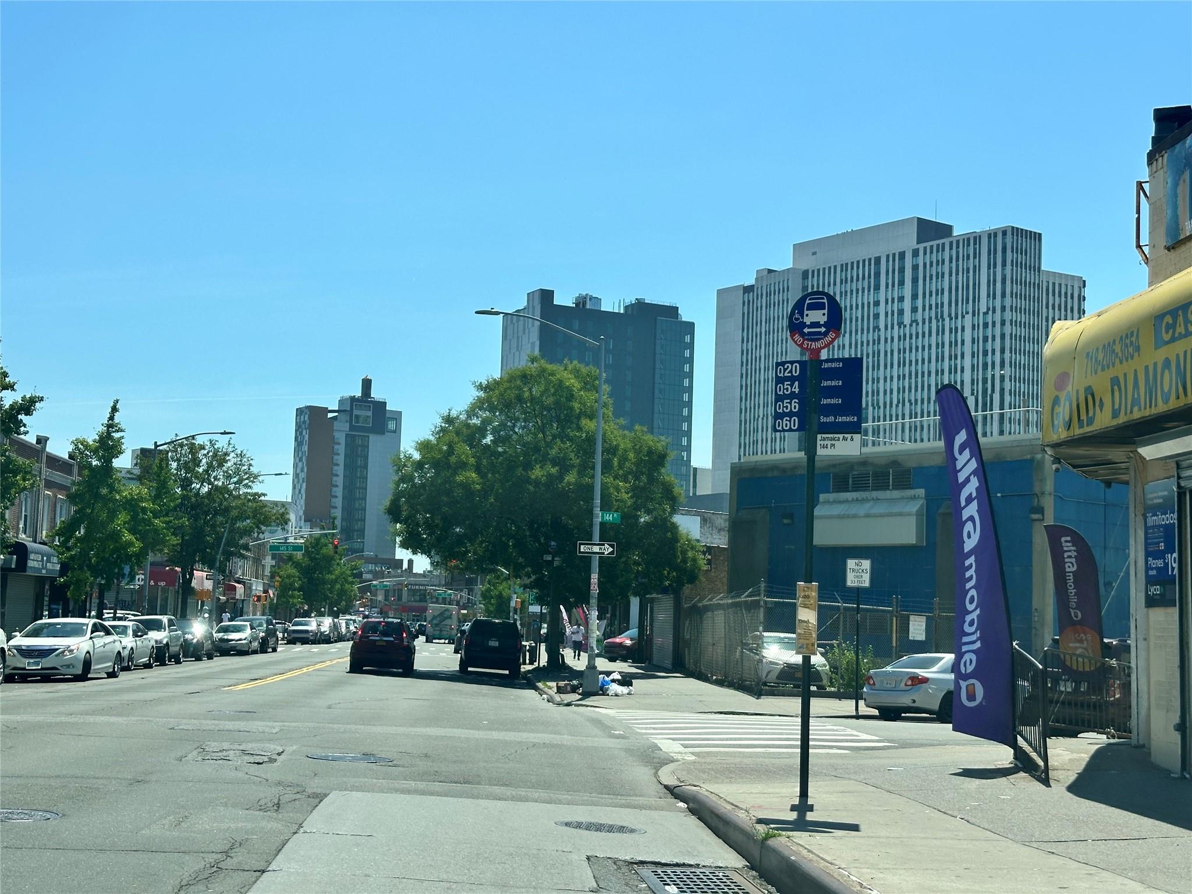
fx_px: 1653
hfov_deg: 39.7
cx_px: 596
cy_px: 447
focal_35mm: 48
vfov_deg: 30.3
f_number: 1.78
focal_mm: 6.86
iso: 64
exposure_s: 1/4367
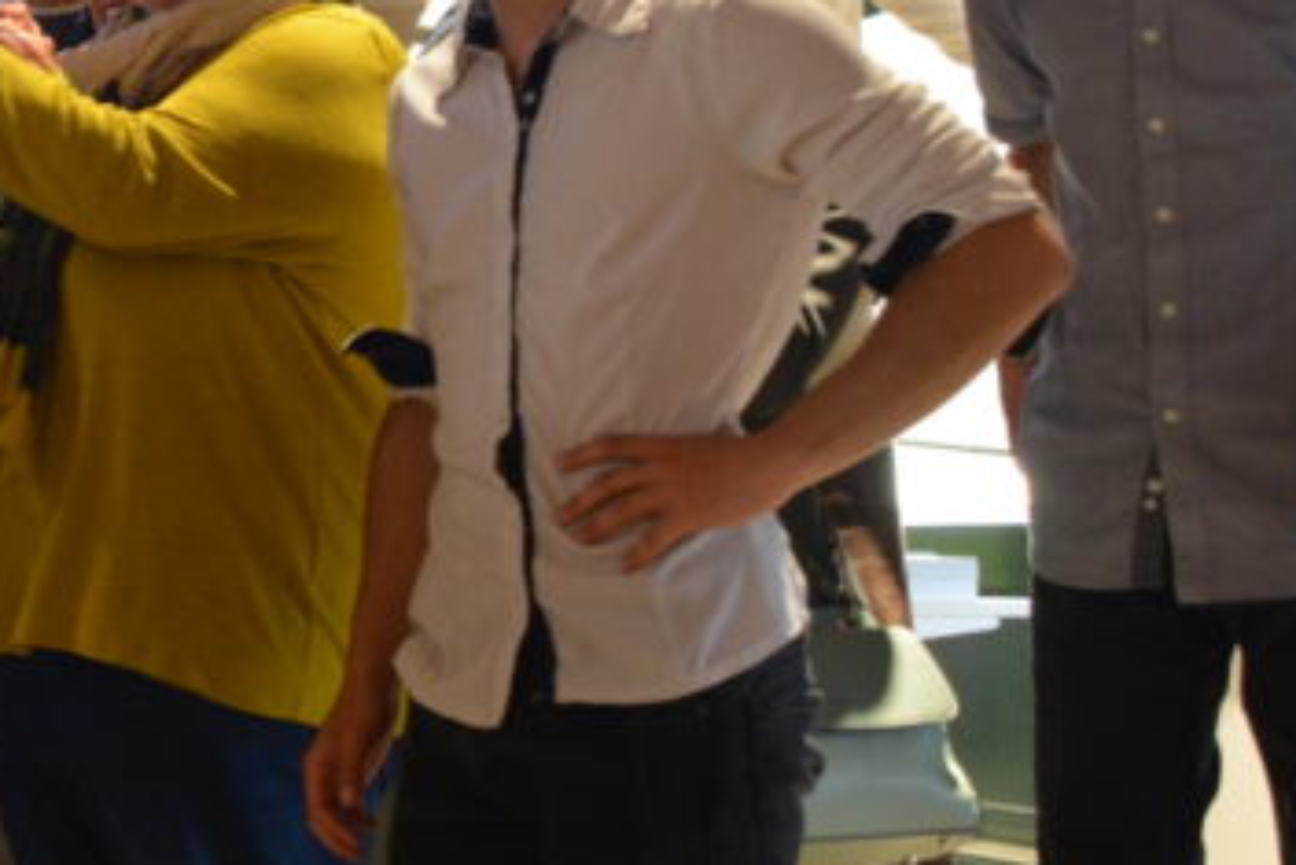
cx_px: -379
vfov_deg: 14.2
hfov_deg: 19.6
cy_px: 164
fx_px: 3457
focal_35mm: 96
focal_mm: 22
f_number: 3.8
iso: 1250
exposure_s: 1/30
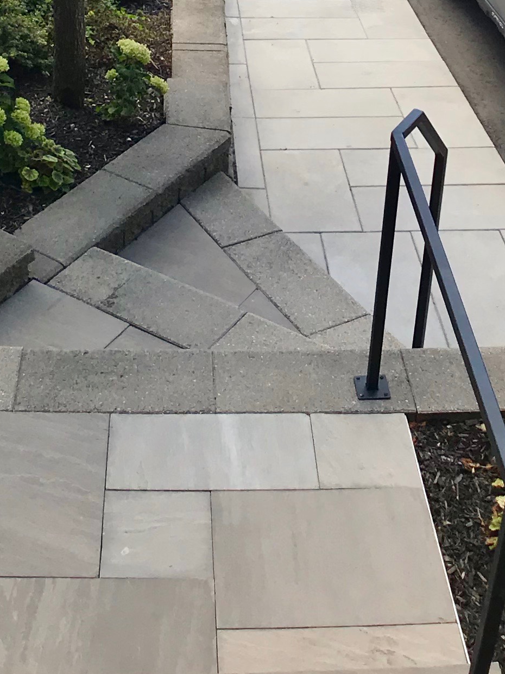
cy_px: -20
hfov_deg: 16.2
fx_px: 1771
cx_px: 199
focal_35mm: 91
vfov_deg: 20.8
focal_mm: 3.99
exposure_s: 1/397
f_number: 1.8
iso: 20
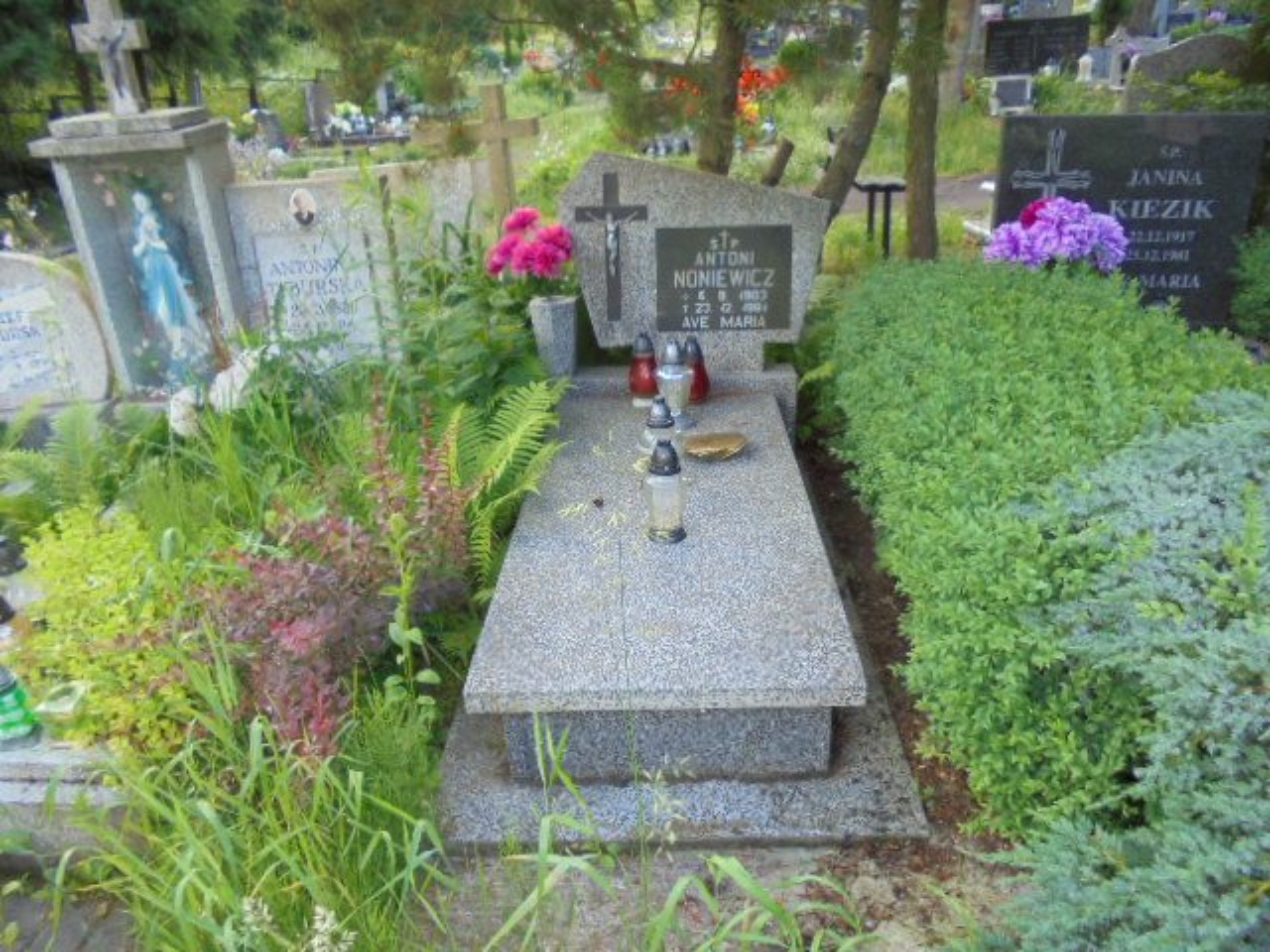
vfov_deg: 53.1
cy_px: 476
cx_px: 635
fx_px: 954
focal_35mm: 26
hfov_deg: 67.3
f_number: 3.5
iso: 100
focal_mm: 4.6
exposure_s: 1/50
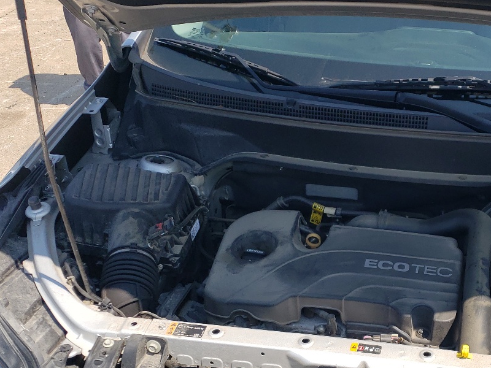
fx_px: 738
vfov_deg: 27.6
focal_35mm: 52
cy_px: 281
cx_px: 390
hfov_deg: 35.7
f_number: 1.5
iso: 50
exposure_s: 1/2000
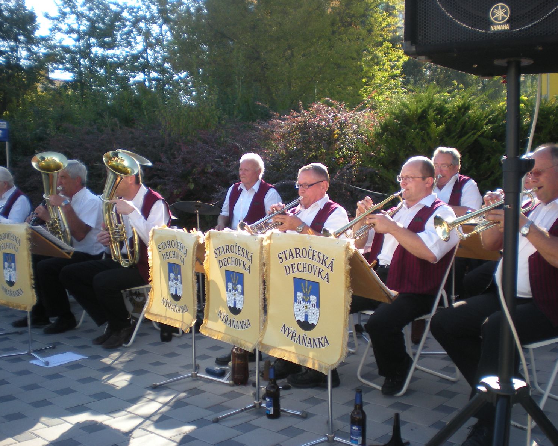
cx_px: 285
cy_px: 223
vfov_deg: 37.3
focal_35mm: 40
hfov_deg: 45.8
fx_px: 661
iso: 64
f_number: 3.1
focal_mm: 6.3
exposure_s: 1/213
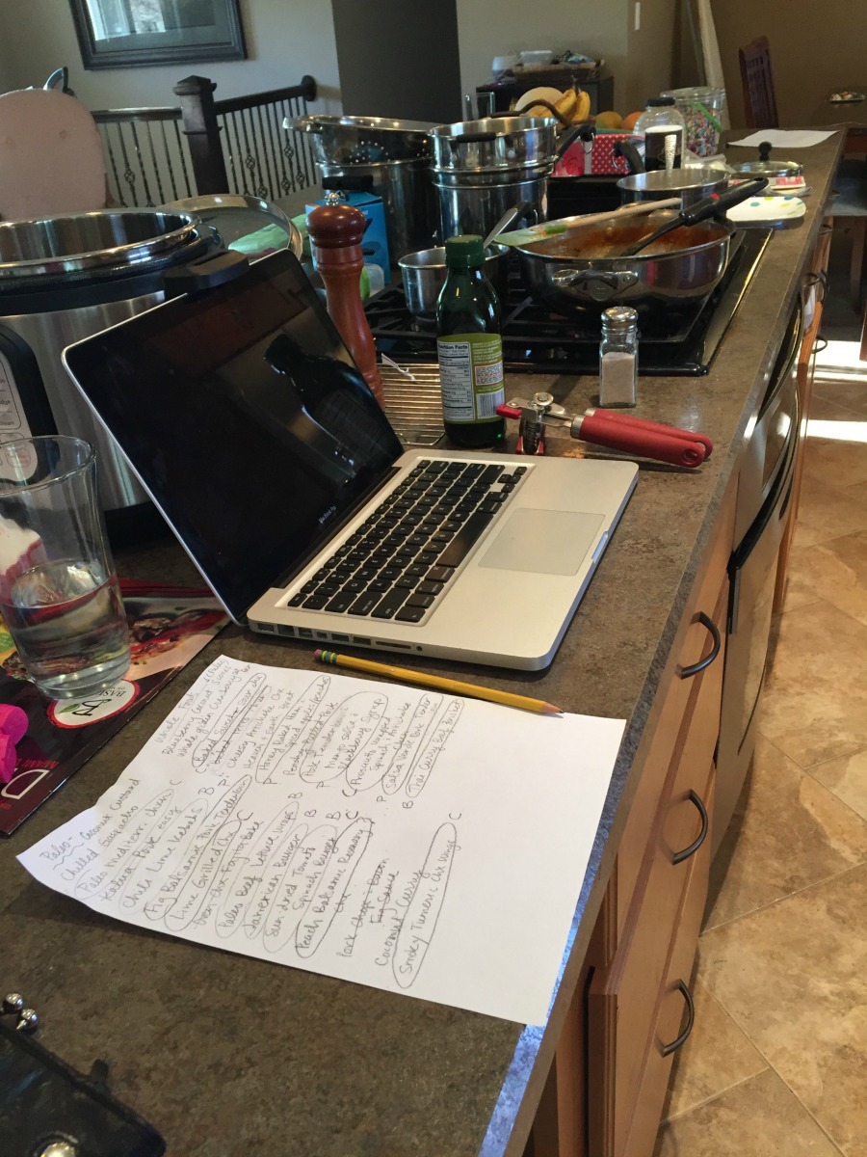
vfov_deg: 61.7
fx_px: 968
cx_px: 434
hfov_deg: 48.2
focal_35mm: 29
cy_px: 578
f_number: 2.2
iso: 50
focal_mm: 4.15
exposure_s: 1/30
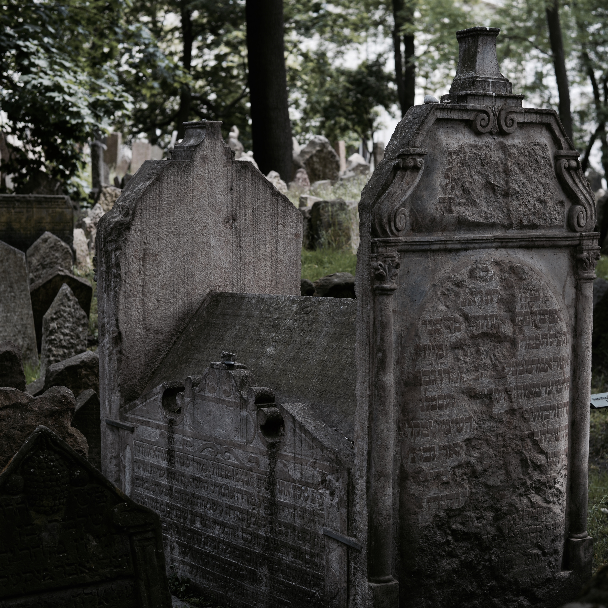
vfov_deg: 26.9
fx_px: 1272
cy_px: 305
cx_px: 317
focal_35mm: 64
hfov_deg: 26.9
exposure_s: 1/250
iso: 125
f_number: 1.8
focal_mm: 50
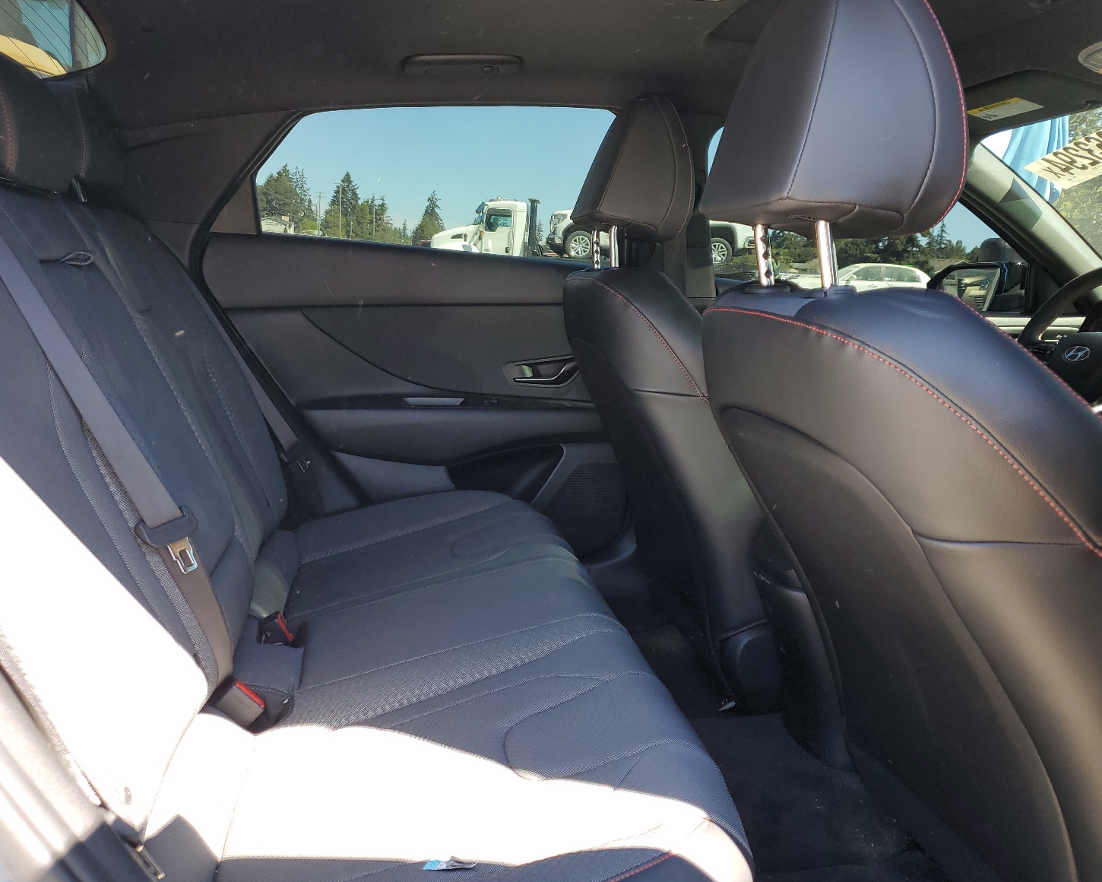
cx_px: 507
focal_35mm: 28
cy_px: 445
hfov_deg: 62.1
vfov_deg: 51.5
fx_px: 913
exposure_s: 1/135
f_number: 1.5
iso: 50
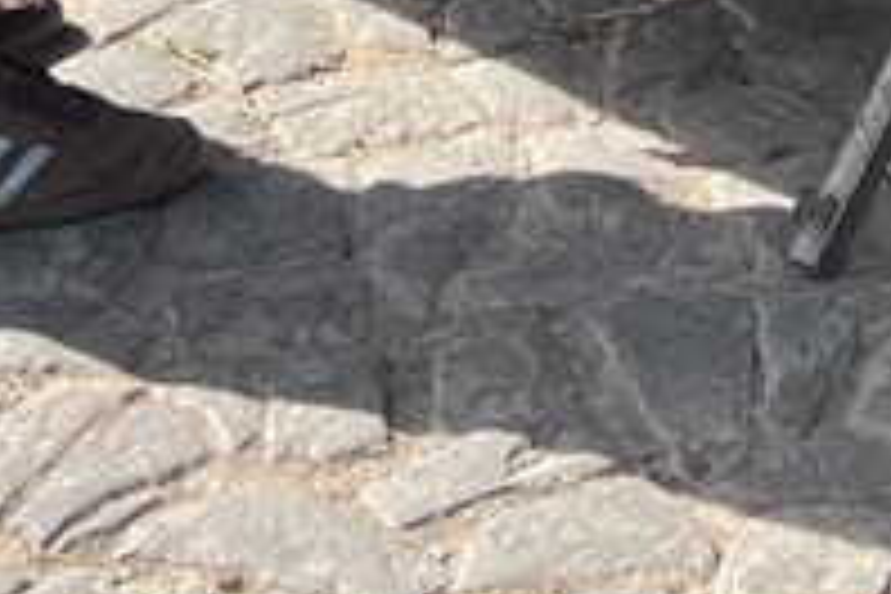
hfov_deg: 12.1
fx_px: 4059
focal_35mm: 164
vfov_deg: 7.4
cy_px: -1202
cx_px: 1251
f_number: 1.6
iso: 50
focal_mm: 5.1
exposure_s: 1/761
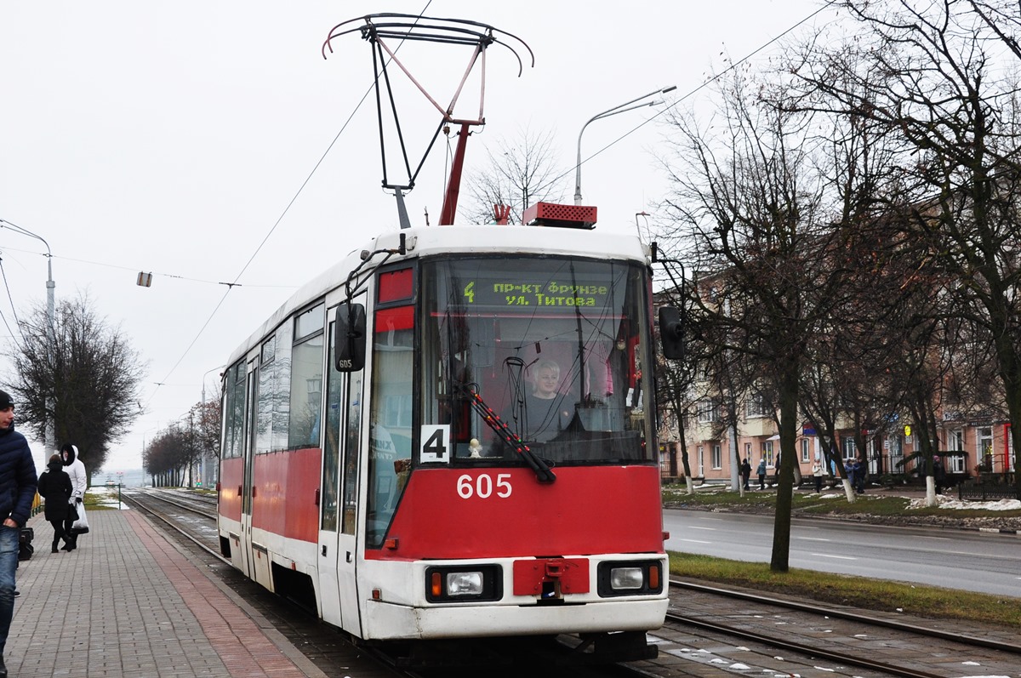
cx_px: 510
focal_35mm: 42
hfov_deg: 46.4
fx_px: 1190
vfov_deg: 31.8
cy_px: 339
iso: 400
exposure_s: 1/50
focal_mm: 28
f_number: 8
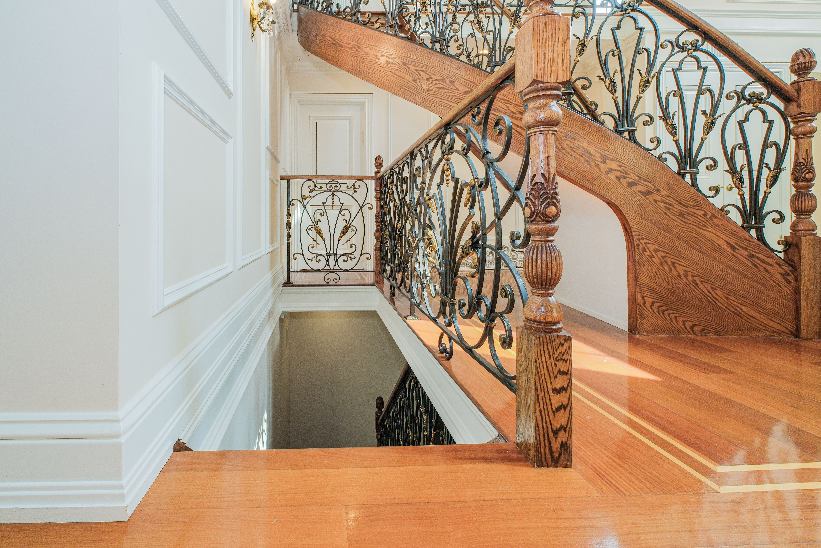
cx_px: 410
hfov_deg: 100.4
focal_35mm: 15
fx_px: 342
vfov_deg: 77.3
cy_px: 274
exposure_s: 1/60
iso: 640
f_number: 8
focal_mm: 10
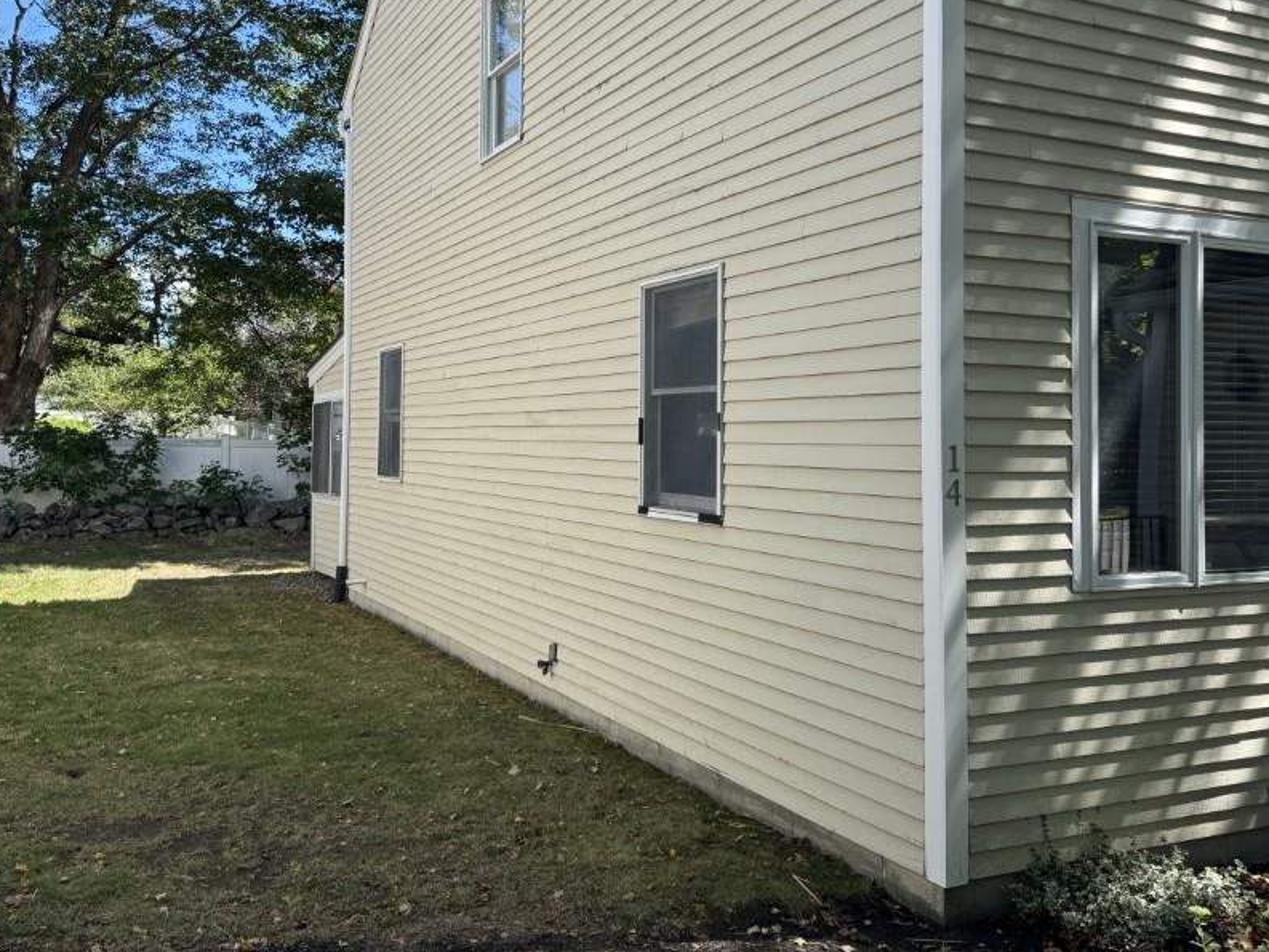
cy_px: 389
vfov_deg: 45.2
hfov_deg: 58.1
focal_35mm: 31
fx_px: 1137
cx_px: 541
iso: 80
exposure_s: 1/1059
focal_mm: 6.76
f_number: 1.78
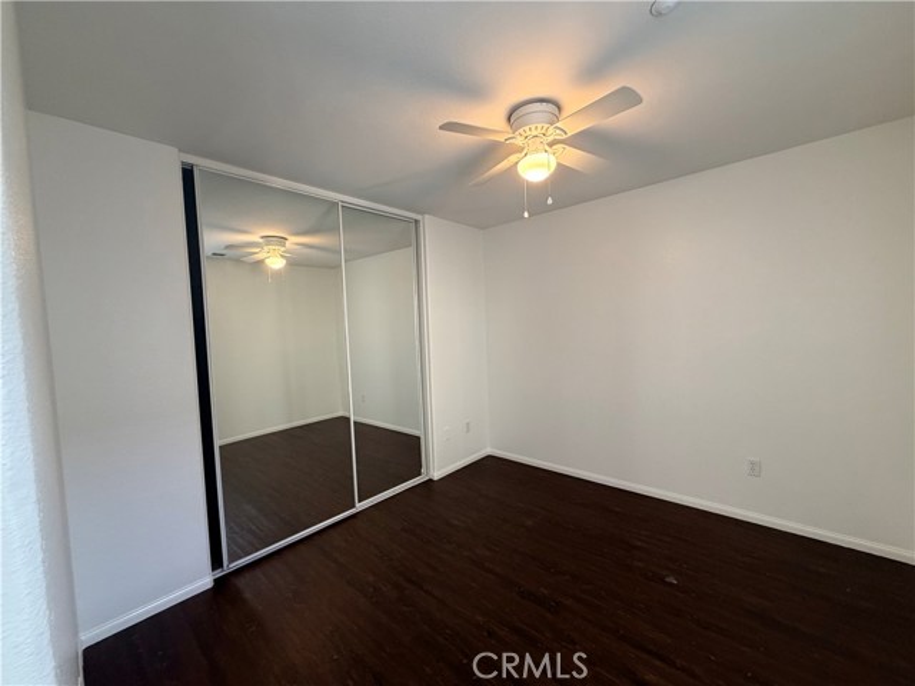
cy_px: 343
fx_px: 370
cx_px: 458
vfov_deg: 85.7
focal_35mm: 14
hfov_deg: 102.1
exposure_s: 1/60
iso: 250
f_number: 2.2
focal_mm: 2.22
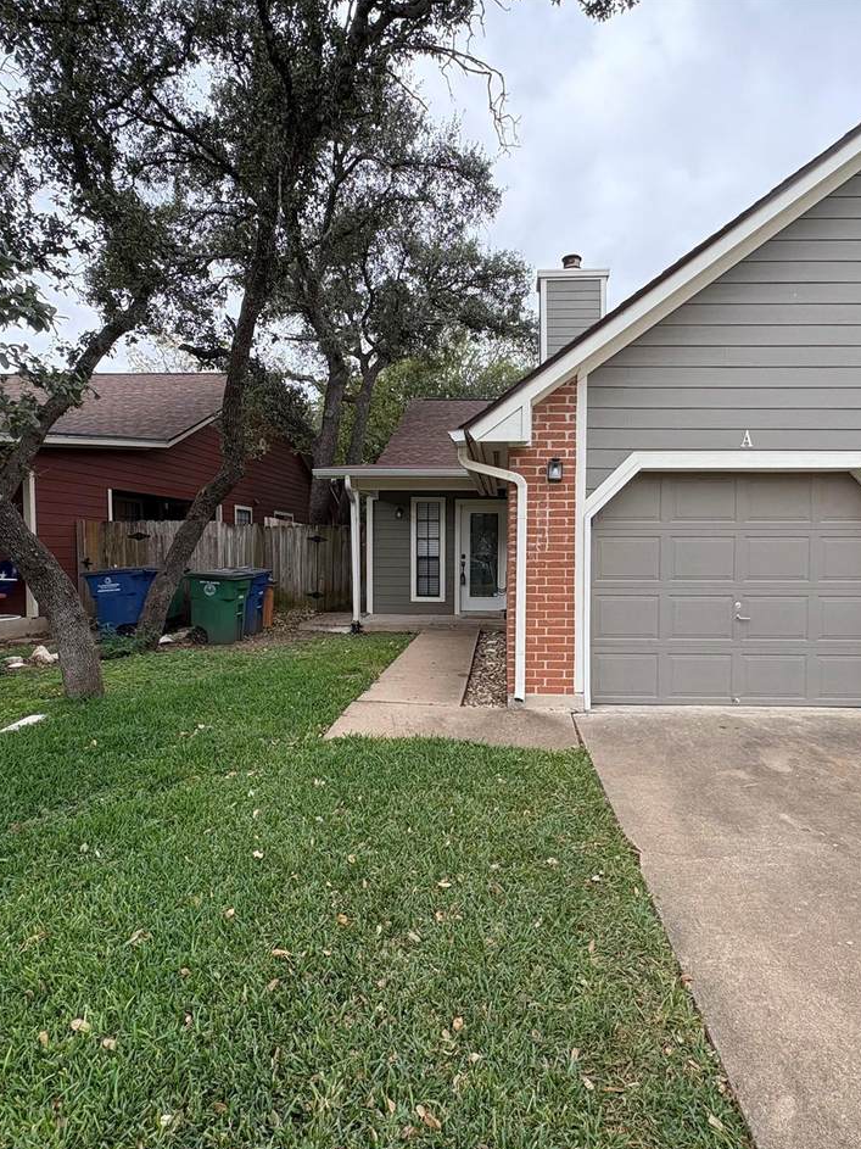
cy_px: 581
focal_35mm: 19
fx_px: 630
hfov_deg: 68.4
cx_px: 487
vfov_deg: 84.7
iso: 50
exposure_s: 1/321
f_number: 2.2
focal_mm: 2.22
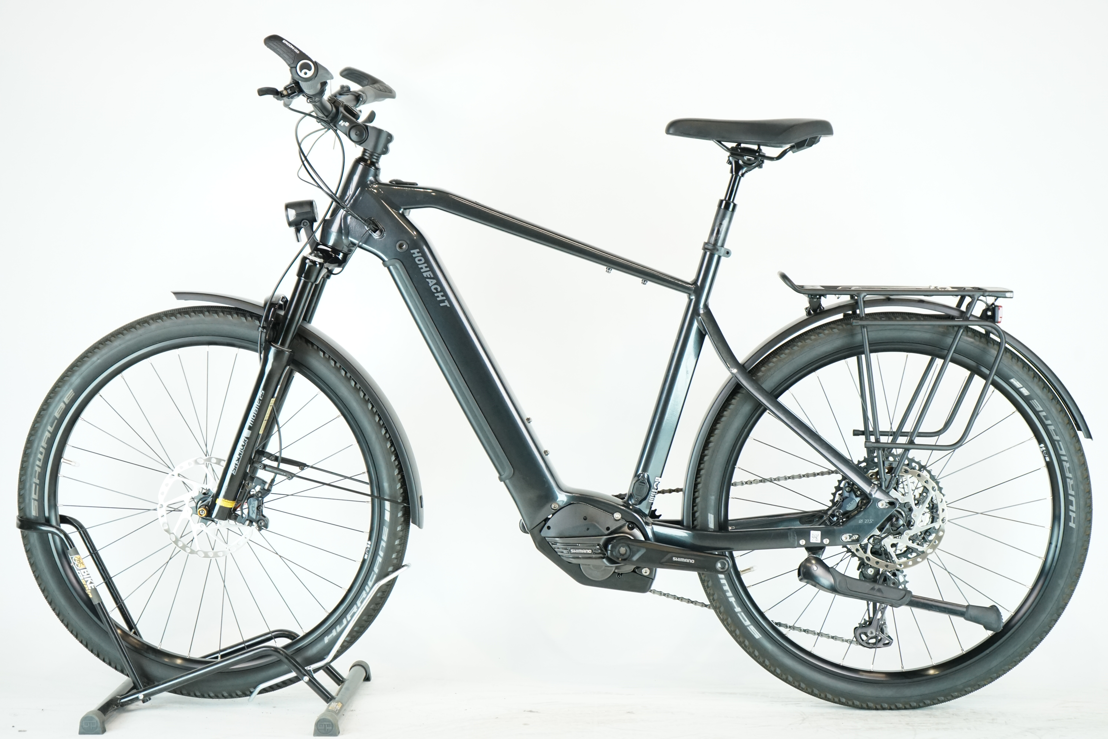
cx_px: 554
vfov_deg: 21.6
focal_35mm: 63
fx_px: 1939
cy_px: 370
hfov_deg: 31.9
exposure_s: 1/200
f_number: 5.6
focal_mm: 63
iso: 2500
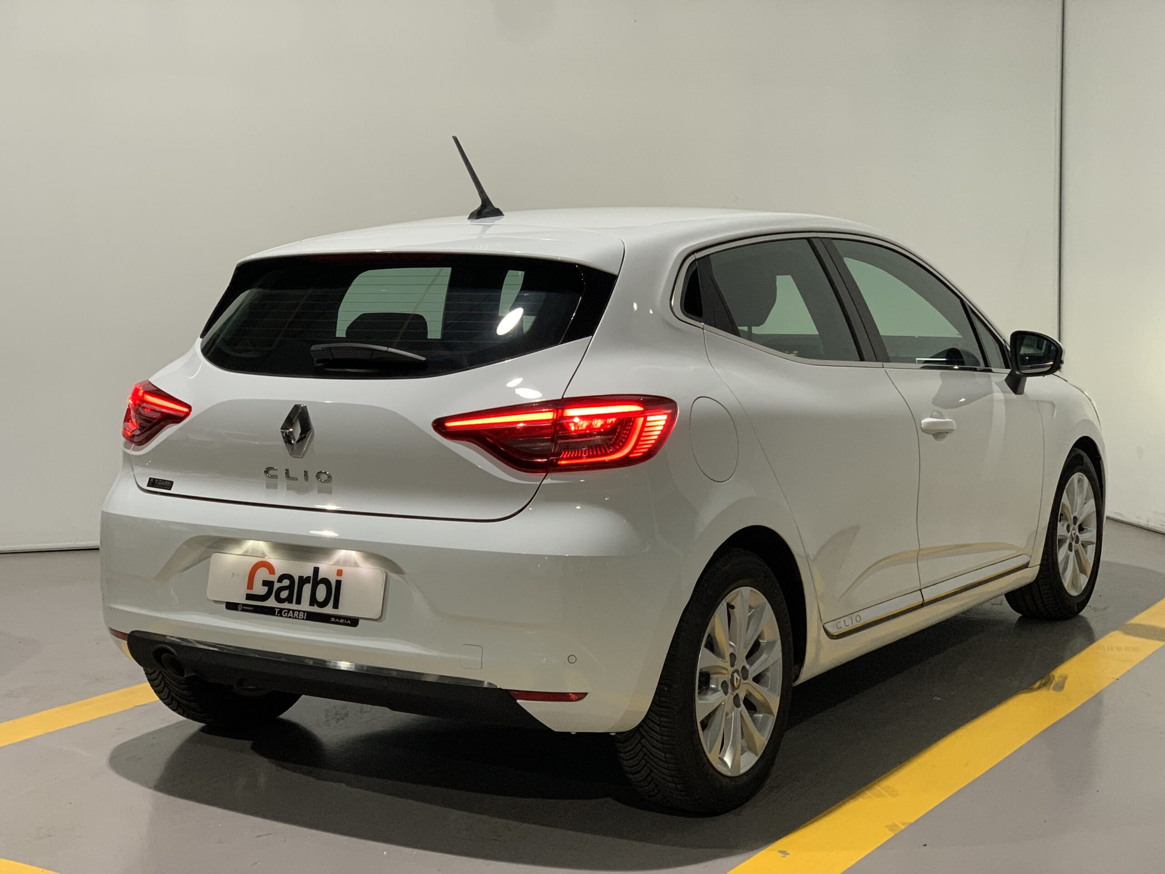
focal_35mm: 52
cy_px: 437
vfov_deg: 28.0
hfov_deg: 36.8
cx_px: 582
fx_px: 1750
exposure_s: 1/50
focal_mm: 6
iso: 200
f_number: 2.4
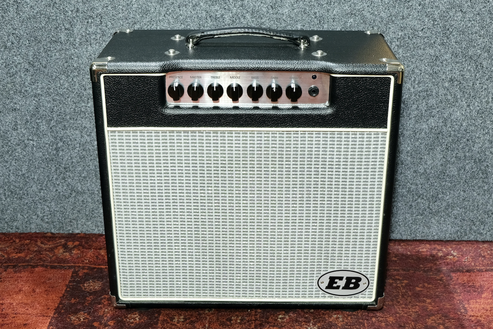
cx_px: 246
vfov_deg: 47.9
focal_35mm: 27
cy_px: 164
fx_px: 370
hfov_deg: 67.4
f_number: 2.8
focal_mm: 18
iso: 160
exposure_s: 1/26
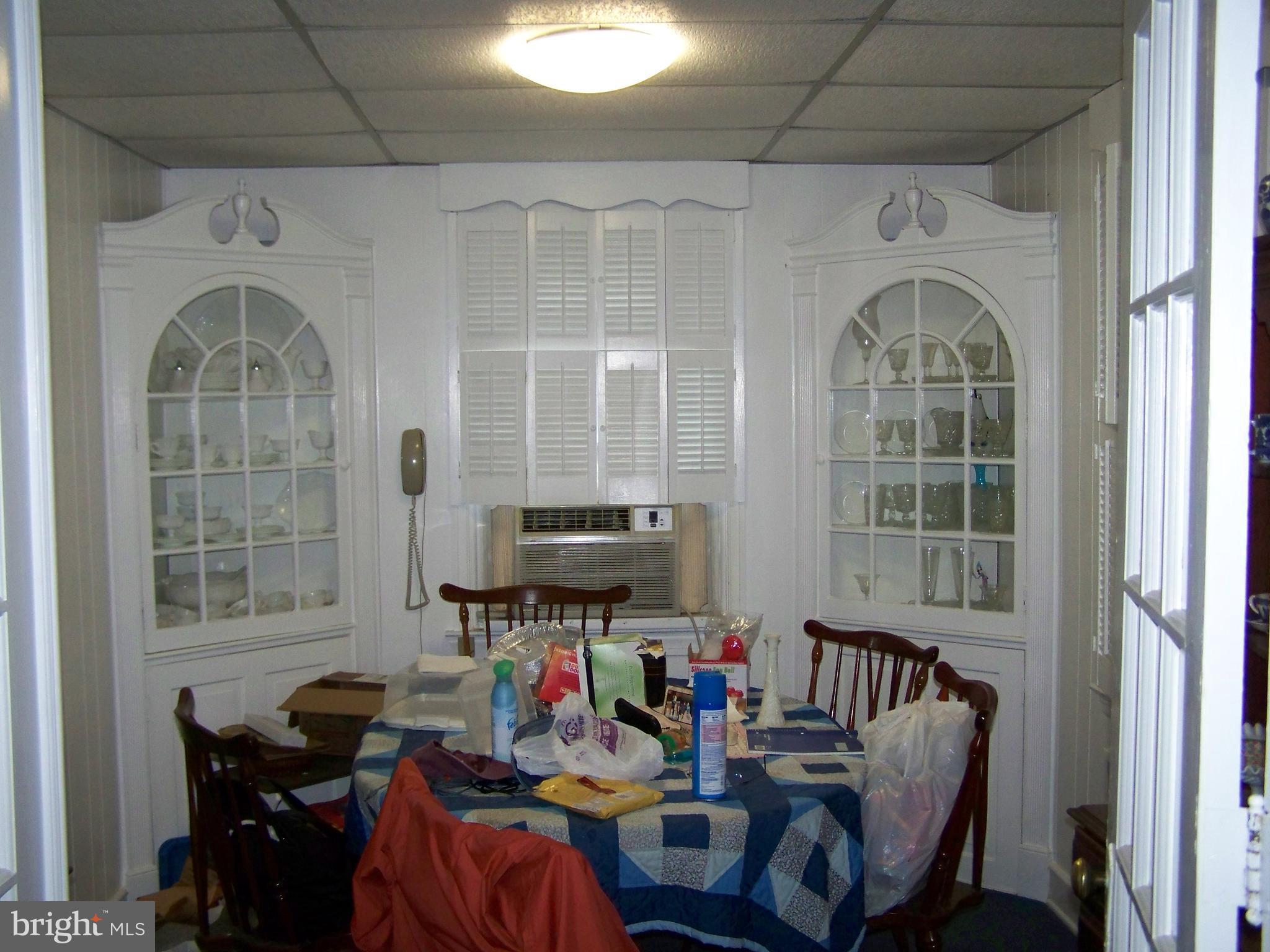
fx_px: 1394
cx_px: 635
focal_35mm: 38
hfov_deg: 49.0
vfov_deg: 37.7
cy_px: 476
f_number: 2.8
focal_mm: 6.3
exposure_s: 1/30
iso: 200
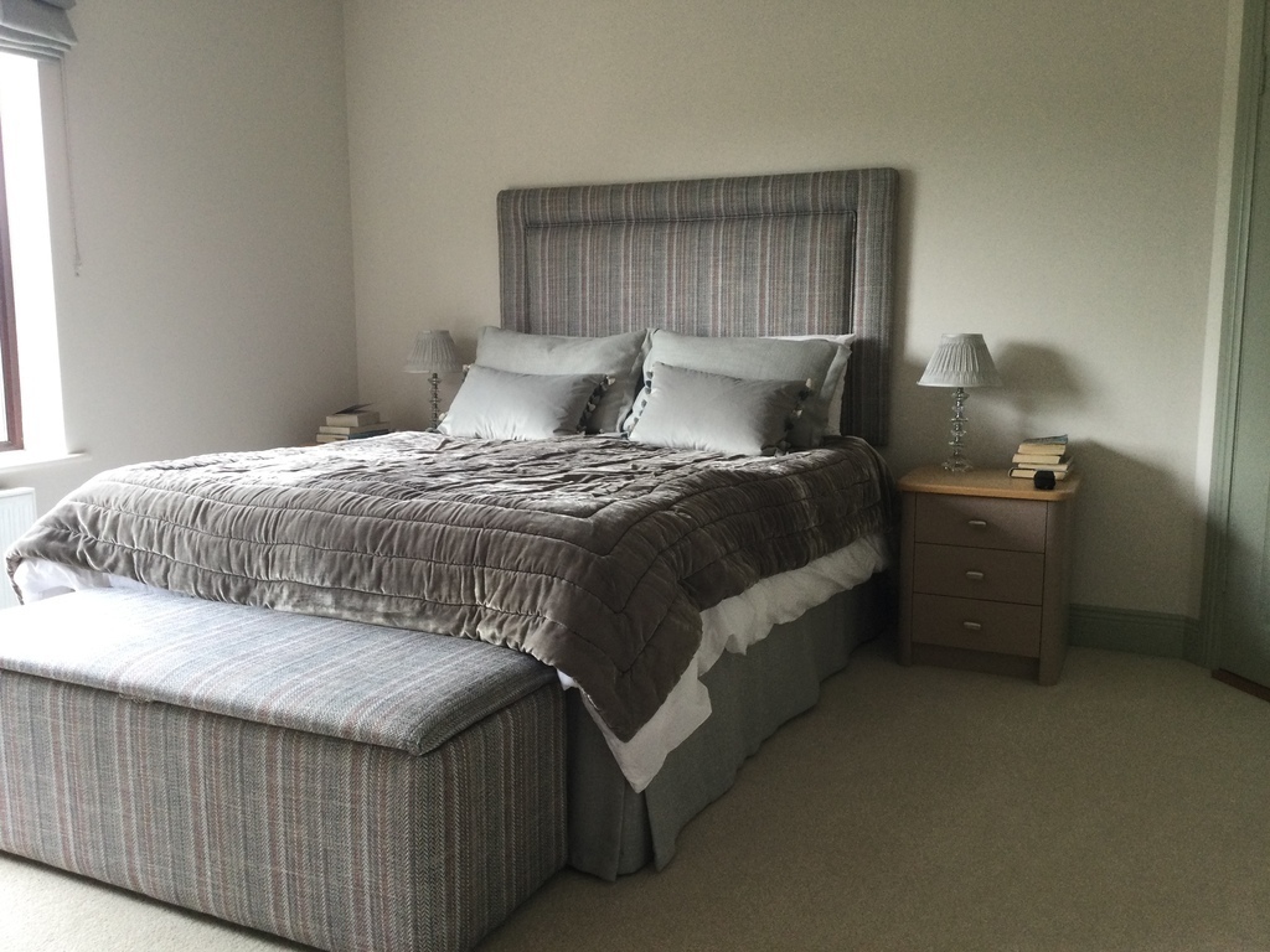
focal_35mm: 31
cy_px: 476
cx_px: 635
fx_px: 1137
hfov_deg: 58.4
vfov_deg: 45.4
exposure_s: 1/33
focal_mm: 3.3
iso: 100
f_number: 2.4
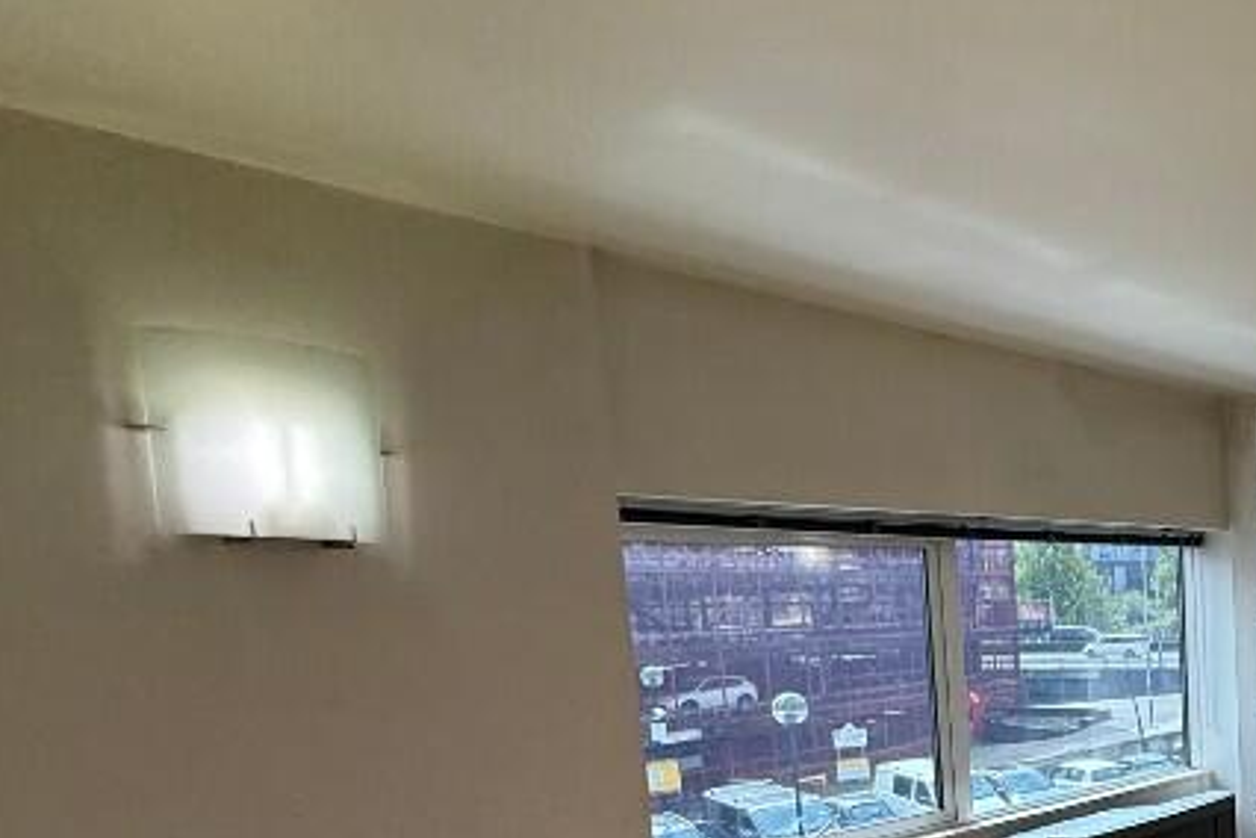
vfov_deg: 35.4
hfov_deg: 42.3
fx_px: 1221
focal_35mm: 35
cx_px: 1395
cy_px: 770
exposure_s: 1/148
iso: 64
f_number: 2.2
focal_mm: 2.22
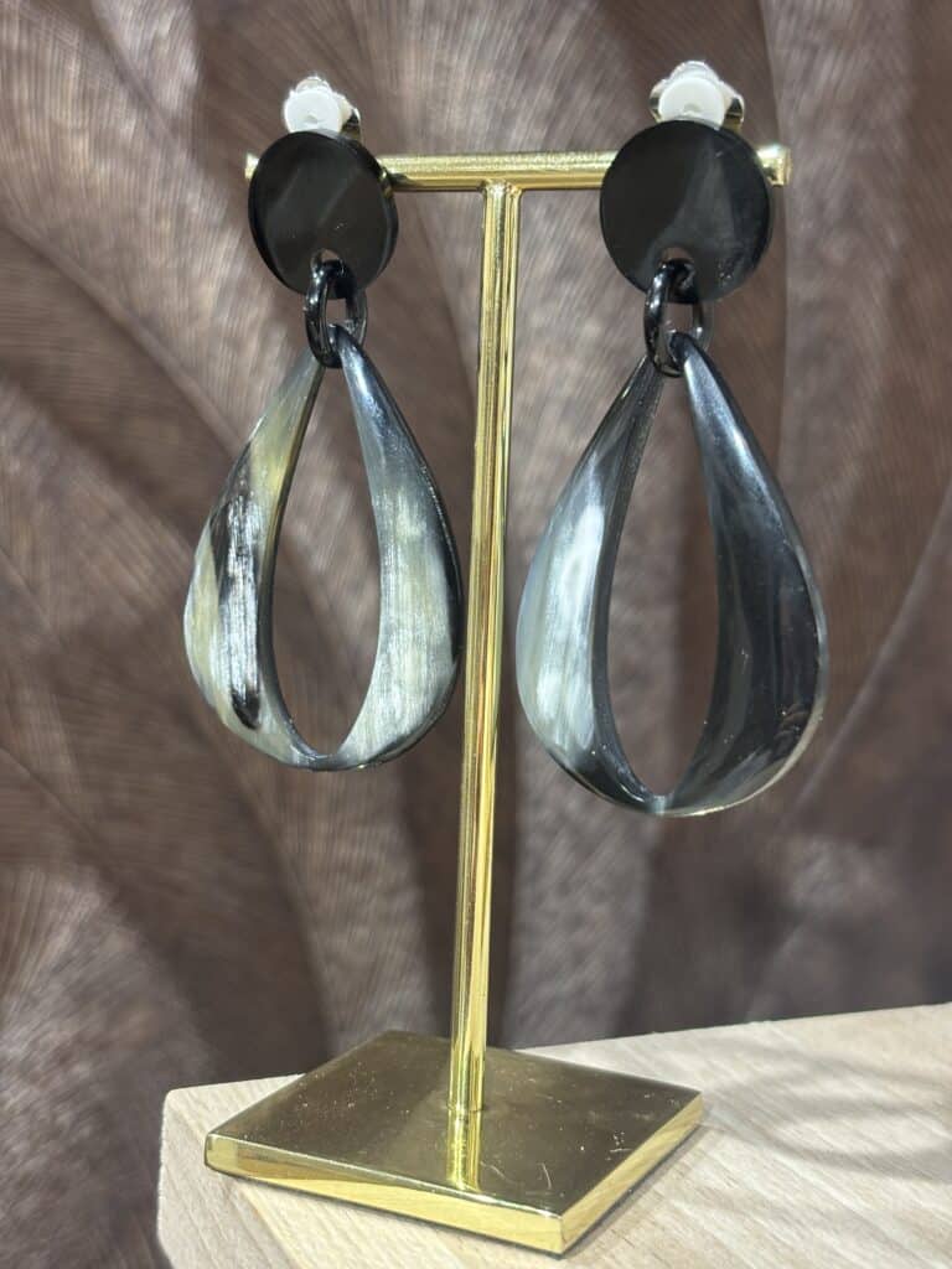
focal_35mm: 52
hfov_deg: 28.0
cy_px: 634
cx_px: 476
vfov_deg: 36.8
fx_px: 1907
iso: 64
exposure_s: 1/50
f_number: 1.6
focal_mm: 5.96
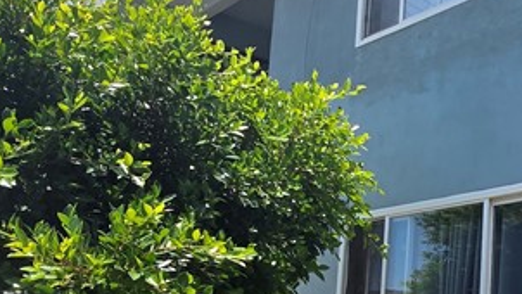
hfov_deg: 35.8
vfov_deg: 24.1
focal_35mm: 48
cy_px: 278
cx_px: 589
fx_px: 665
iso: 50
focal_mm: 2.2
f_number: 2.2
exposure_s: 1/1799
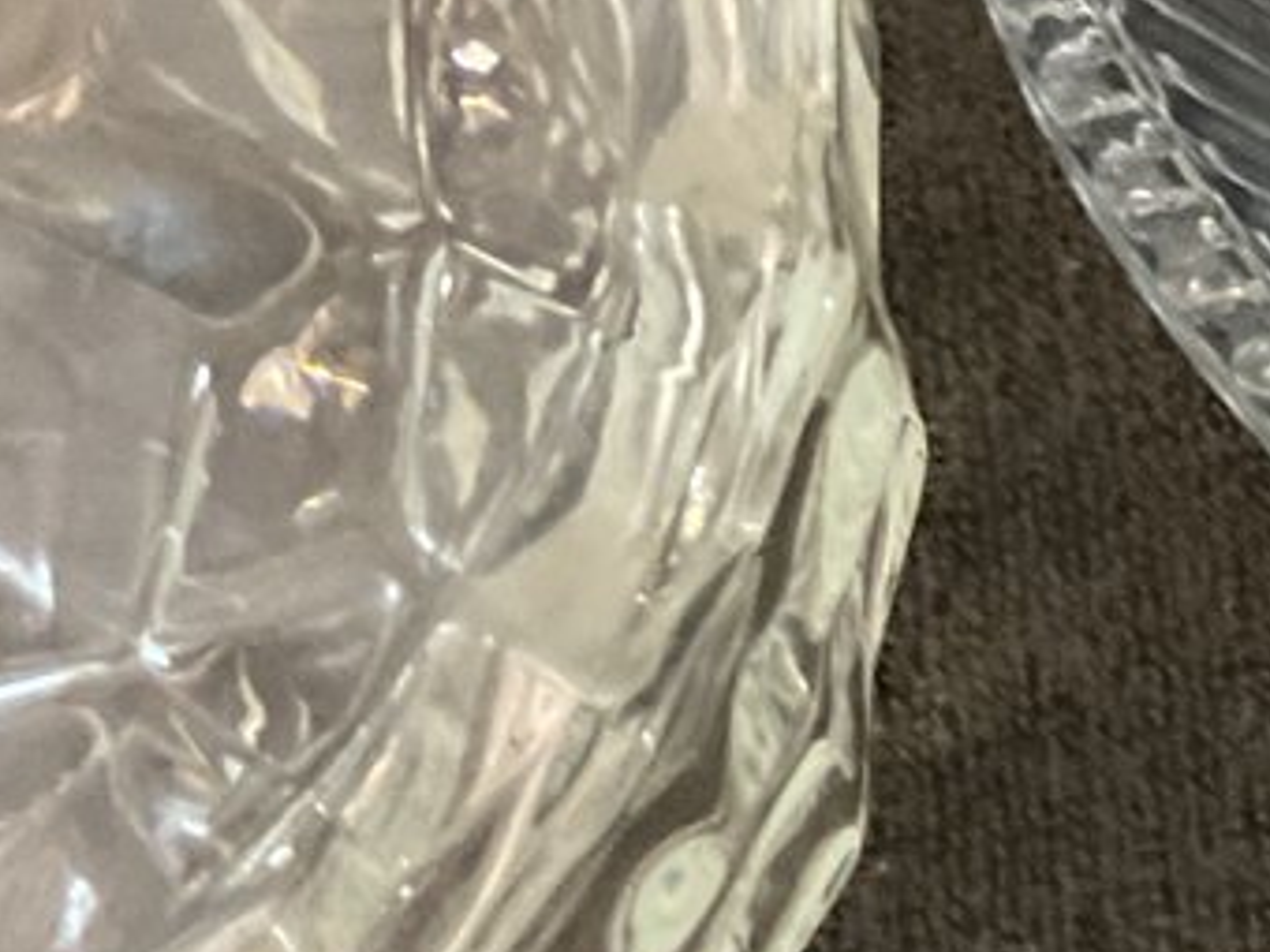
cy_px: 495
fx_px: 4733
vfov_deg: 11.5
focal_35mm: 129
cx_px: 2691
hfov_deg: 12.9
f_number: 1.8
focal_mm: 3
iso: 400
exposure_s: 1/30
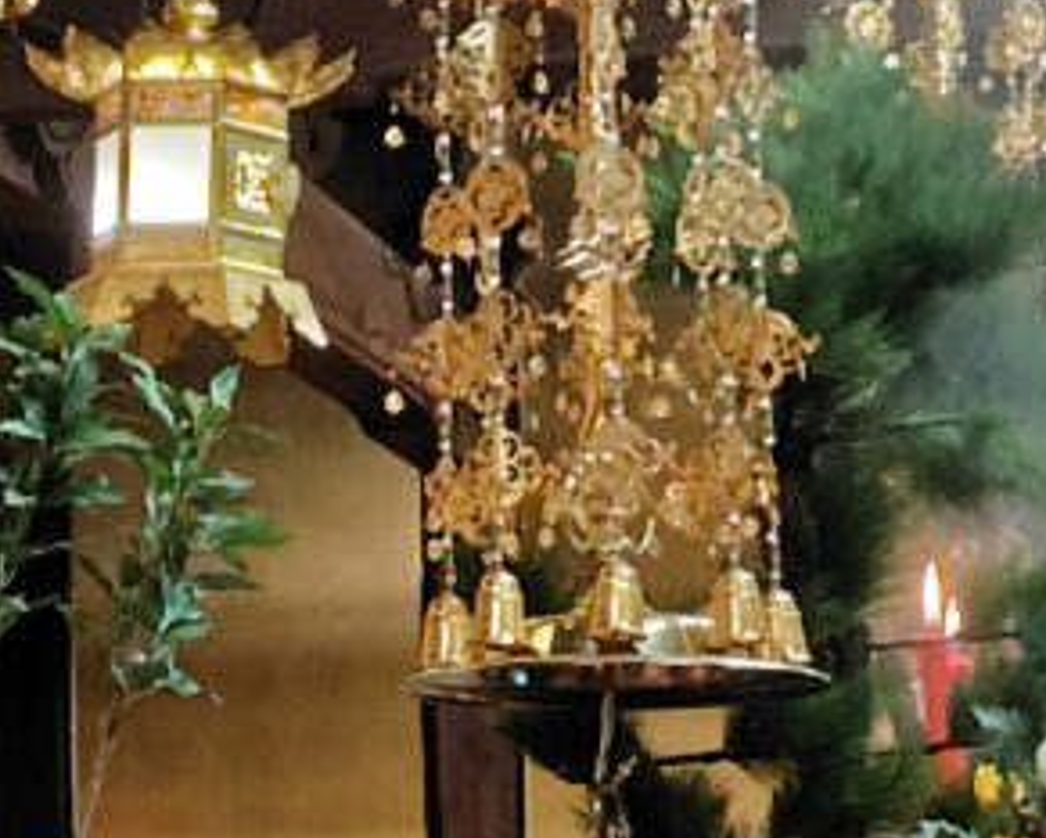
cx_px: 284
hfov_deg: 23.9
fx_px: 2446
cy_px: 928
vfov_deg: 18.7
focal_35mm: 79
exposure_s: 1/100
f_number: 1.9
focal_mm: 5.6
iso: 1905
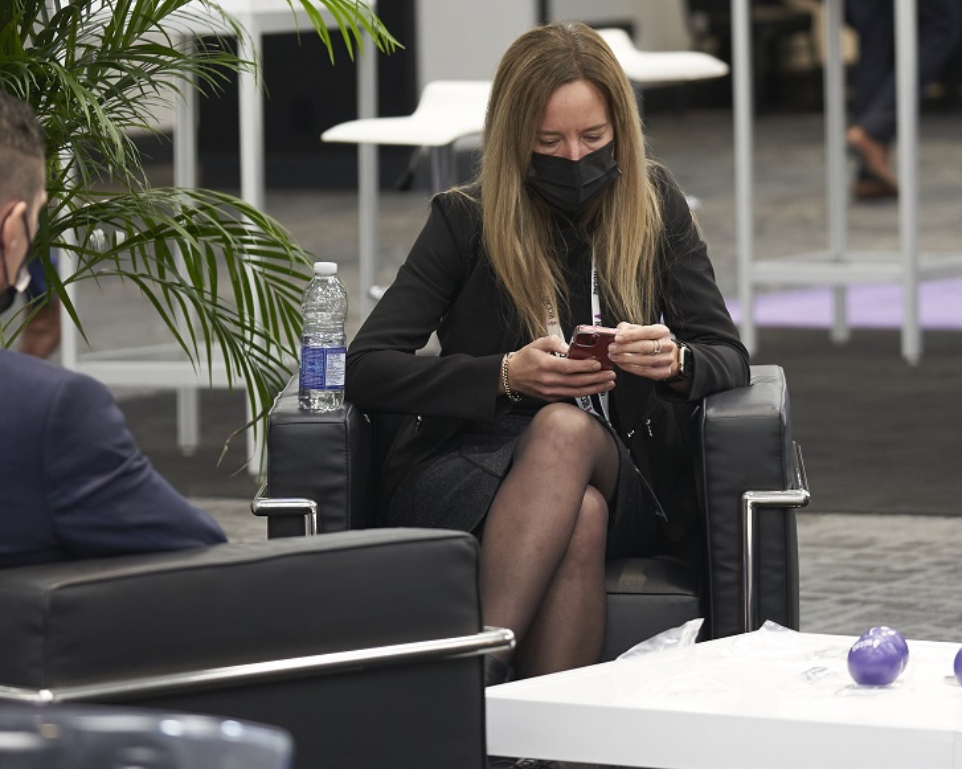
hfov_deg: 7.8
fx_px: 7030
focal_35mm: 247
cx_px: 637
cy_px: 366
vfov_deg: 6.3
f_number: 4
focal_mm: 130
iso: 1600
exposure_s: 1/200
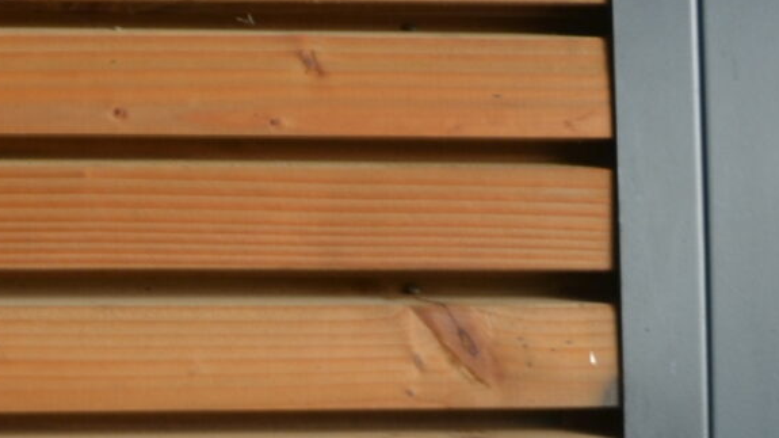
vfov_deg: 9.3
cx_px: -755
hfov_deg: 14.3
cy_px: 684
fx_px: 2602
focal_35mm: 126
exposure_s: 1/160
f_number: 3.5
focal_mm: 18
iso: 100
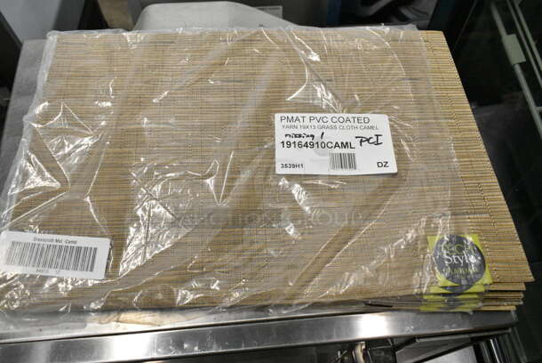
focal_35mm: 30
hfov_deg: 61.9
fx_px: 452
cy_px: 182
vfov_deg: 43.7
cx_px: 271
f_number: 7.1
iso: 6400
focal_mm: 20
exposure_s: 1/200
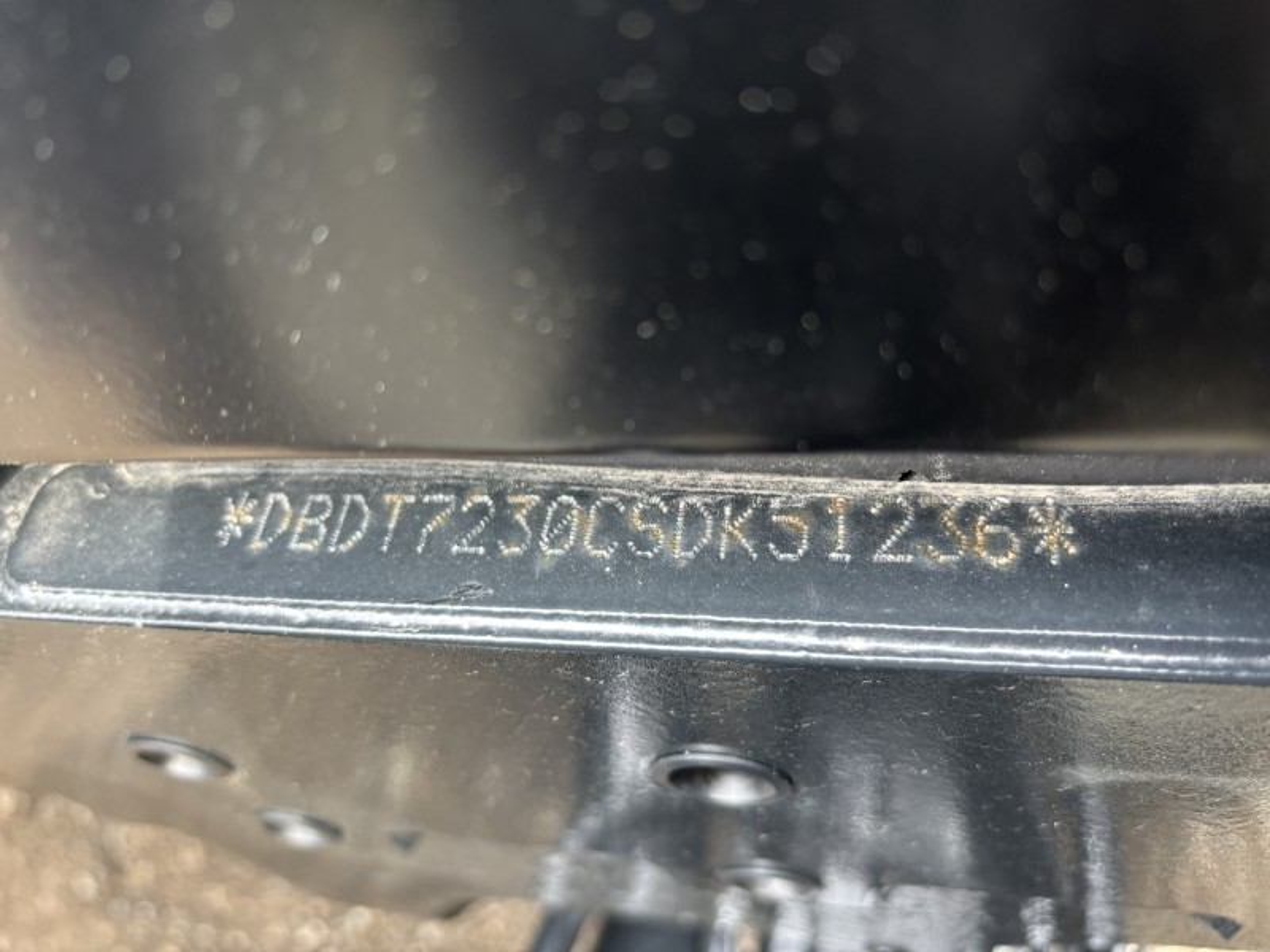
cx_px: 635
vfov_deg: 53.1
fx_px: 954
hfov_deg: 67.3
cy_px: 476
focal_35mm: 26
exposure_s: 1/72
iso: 125
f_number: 1.6
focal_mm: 5.96
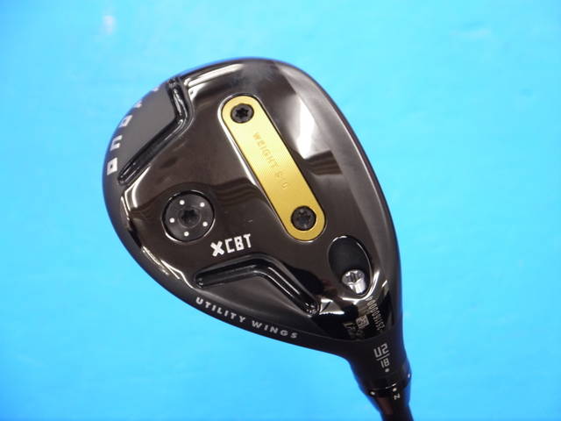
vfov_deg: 17.6
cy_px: 210
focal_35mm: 84
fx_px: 1361
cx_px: 280
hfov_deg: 23.3
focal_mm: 42
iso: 800
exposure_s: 1/60
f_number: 5.6
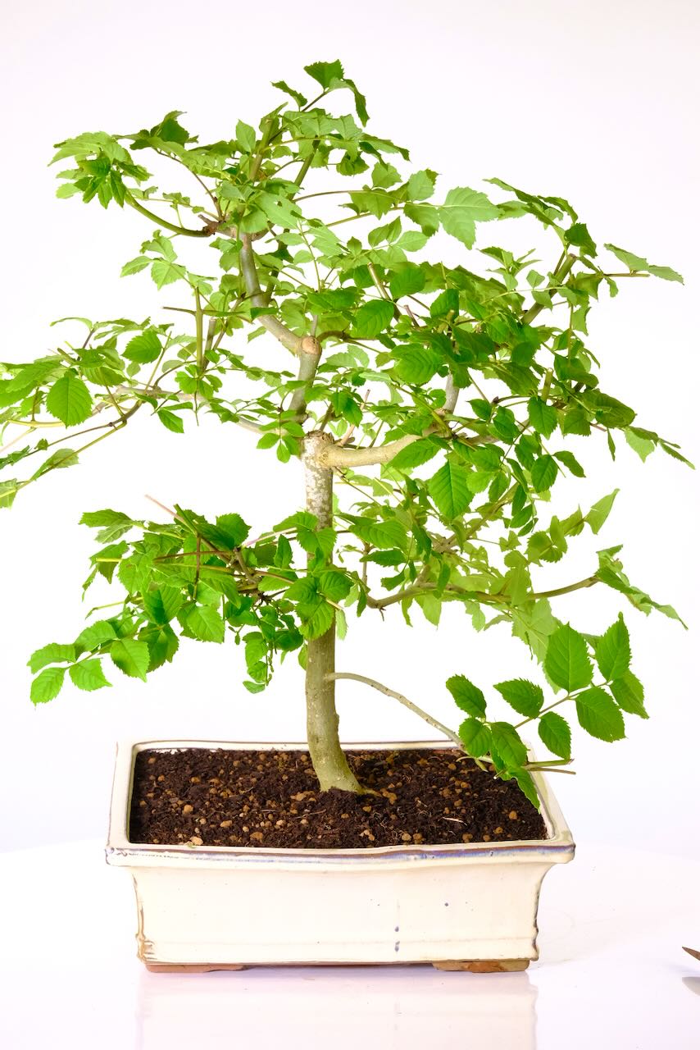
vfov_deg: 23.4
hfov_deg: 15.7
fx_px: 2536
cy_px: 525
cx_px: 350
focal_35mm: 87
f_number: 13
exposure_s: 1/15
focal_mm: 57.8
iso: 2500
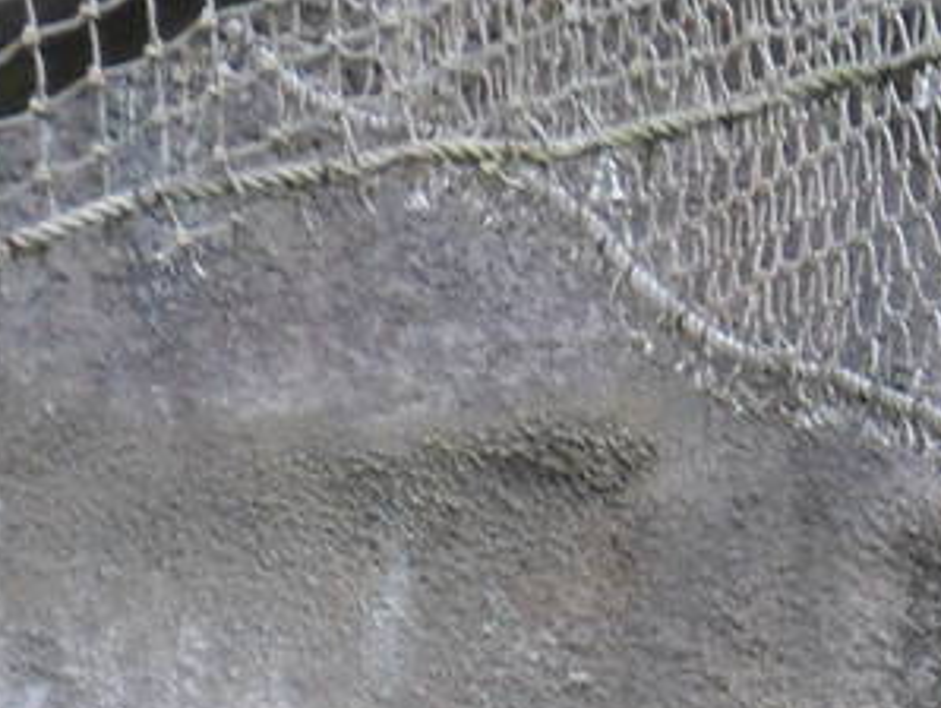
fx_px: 15317
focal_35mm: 563
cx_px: 1541
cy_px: 955
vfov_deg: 2.6
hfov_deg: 3.5
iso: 80
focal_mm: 17.7
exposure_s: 1/45
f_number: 5.3
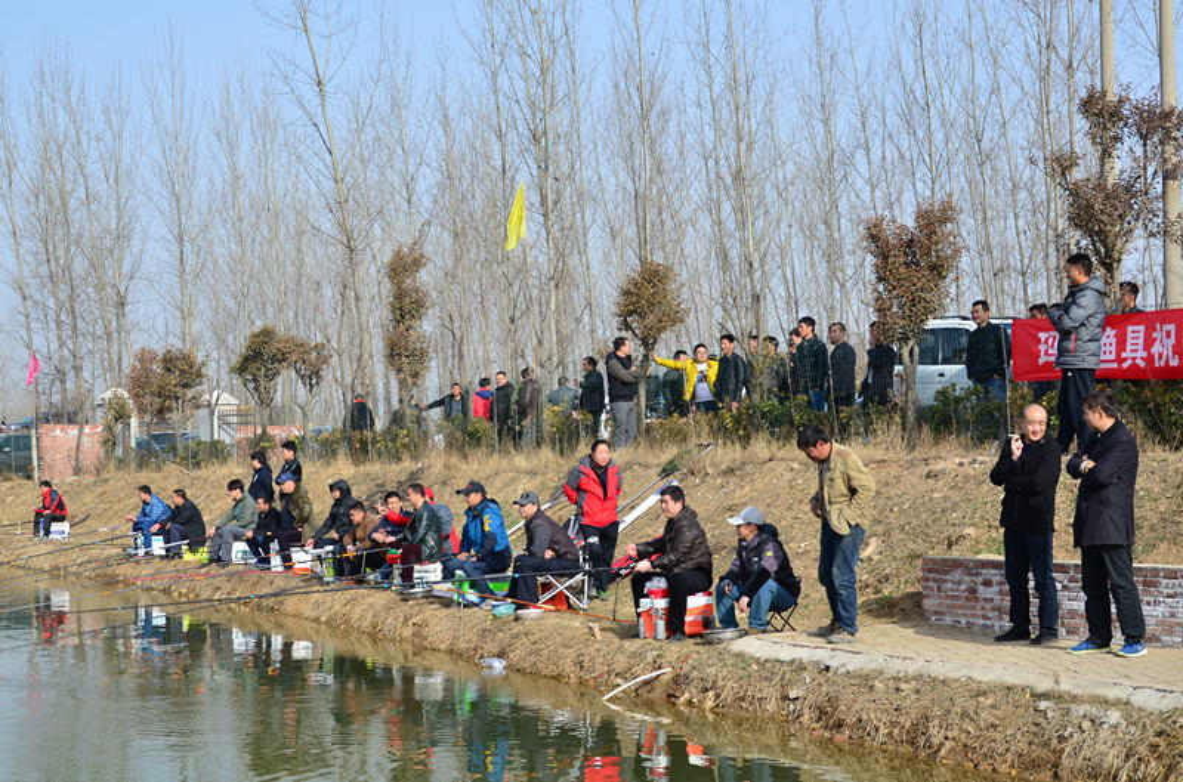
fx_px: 1770
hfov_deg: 37.0
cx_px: 592
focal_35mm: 54
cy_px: 391
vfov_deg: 24.9
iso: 100
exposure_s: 1/250
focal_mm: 36
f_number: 8
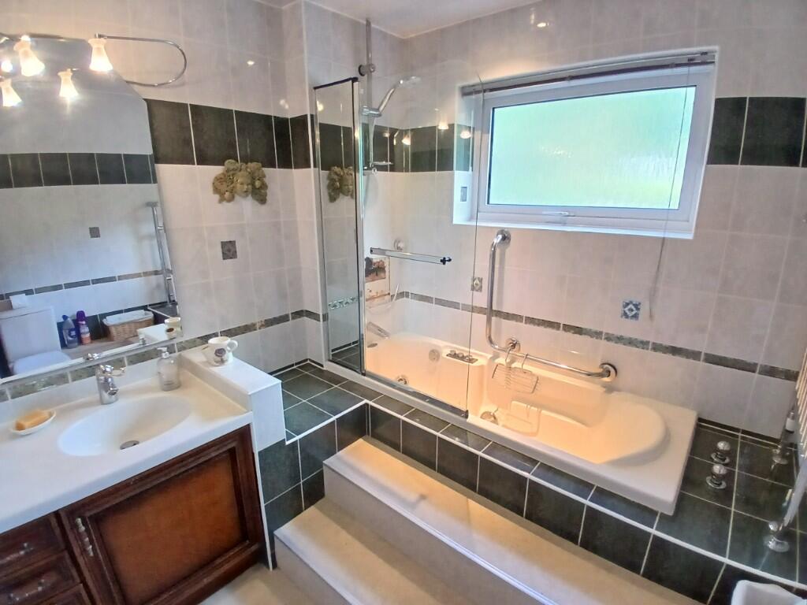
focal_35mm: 17
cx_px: 404
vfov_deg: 74.7
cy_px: 302
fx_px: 396
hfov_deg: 91.0
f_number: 2.2
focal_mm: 1.4
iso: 320
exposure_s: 1/33.3
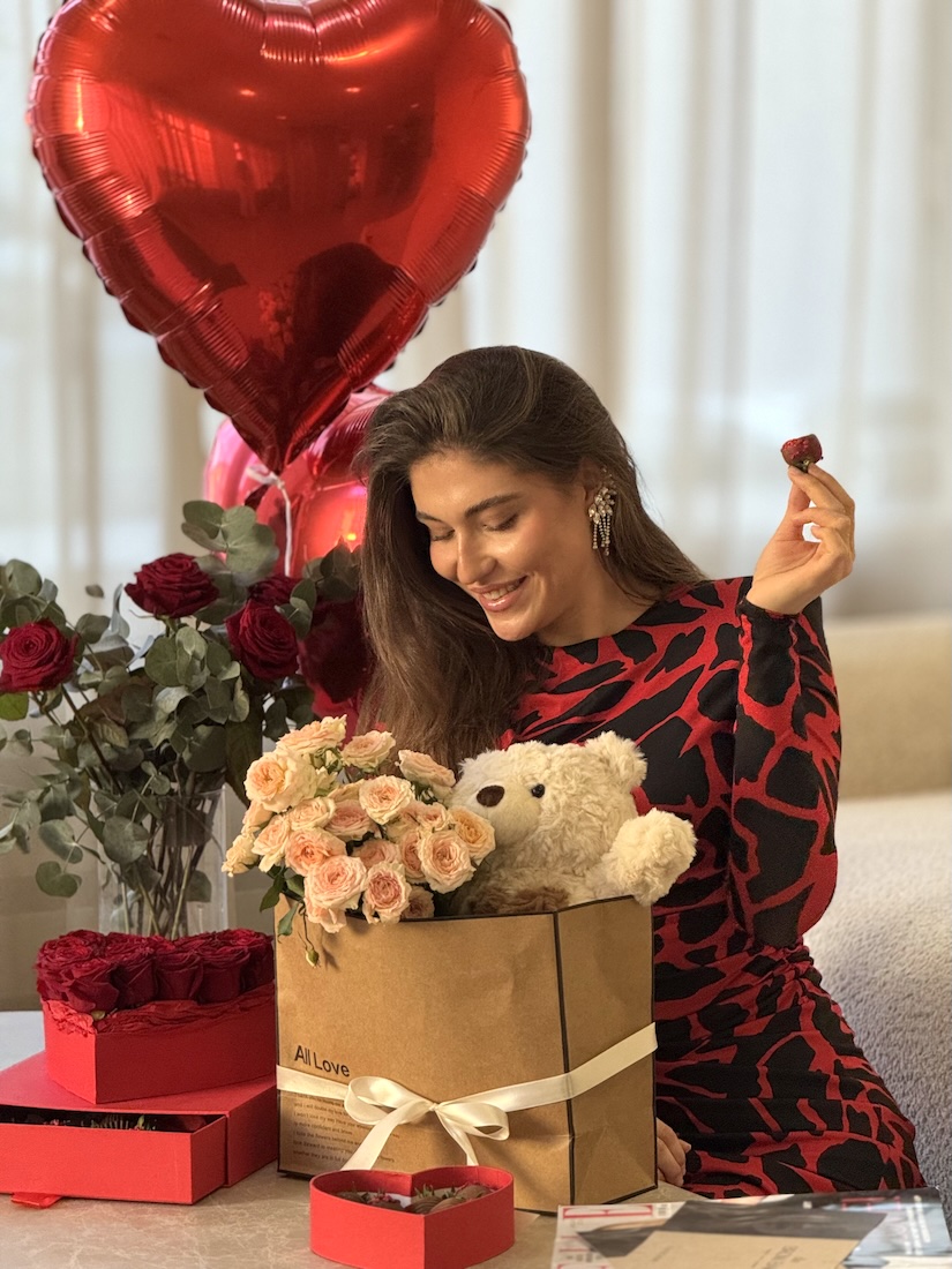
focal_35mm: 120
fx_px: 4400
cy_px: 634
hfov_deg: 12.3
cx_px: 476
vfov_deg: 16.4
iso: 320
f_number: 2.8
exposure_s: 1/100
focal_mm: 15.66
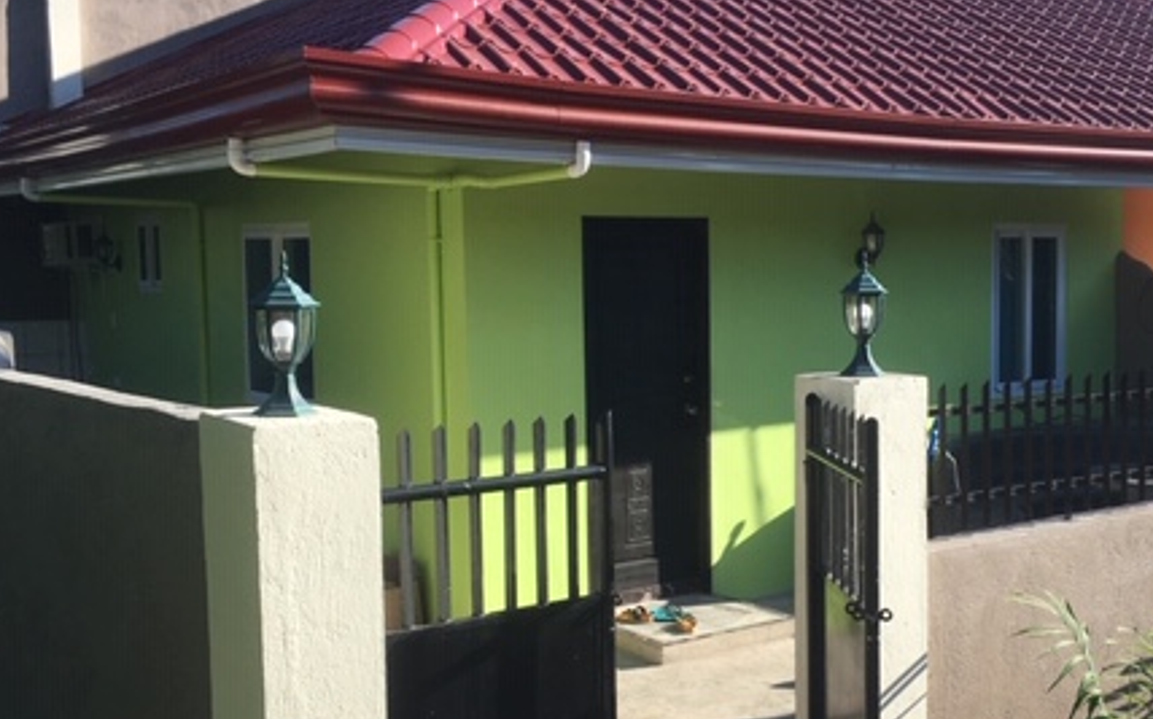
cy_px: 388
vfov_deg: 27.9
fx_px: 1445
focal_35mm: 46
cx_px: 803
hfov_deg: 42.7
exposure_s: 1/884
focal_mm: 4.15
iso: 25
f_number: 2.2
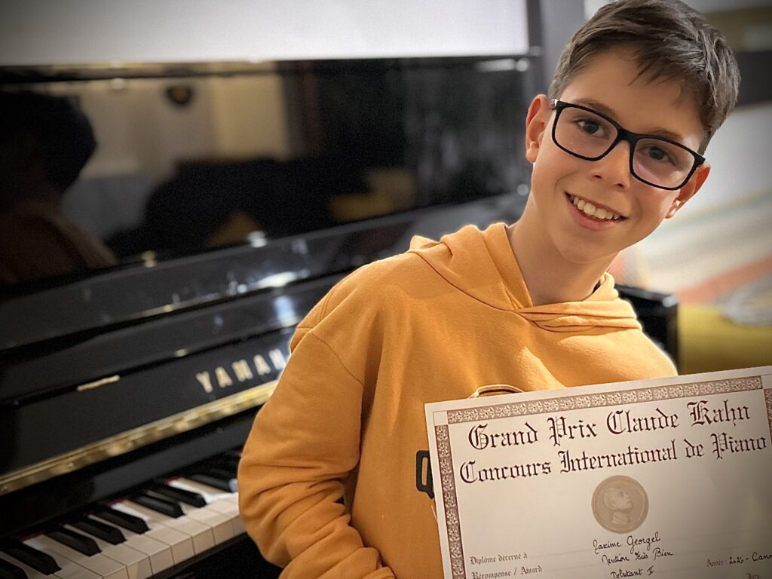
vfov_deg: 53.1
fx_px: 580
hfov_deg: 67.3
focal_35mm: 26
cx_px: 386
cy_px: 290
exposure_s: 1/25
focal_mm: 5.7
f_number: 1.5
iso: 500
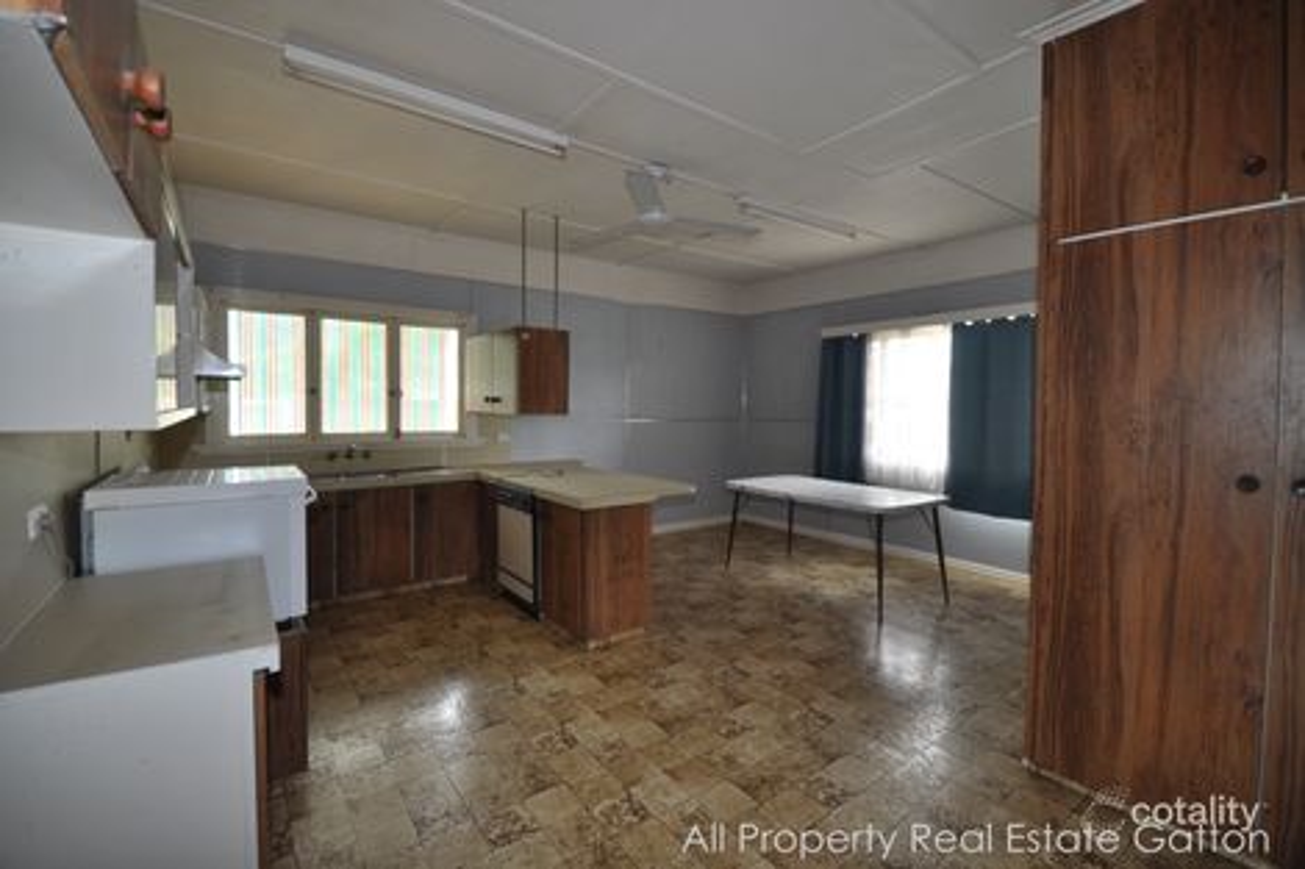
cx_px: 652
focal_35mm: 15
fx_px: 544
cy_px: 434
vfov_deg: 77.3
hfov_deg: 100.4
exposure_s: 1/60
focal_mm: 10
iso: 500
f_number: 4
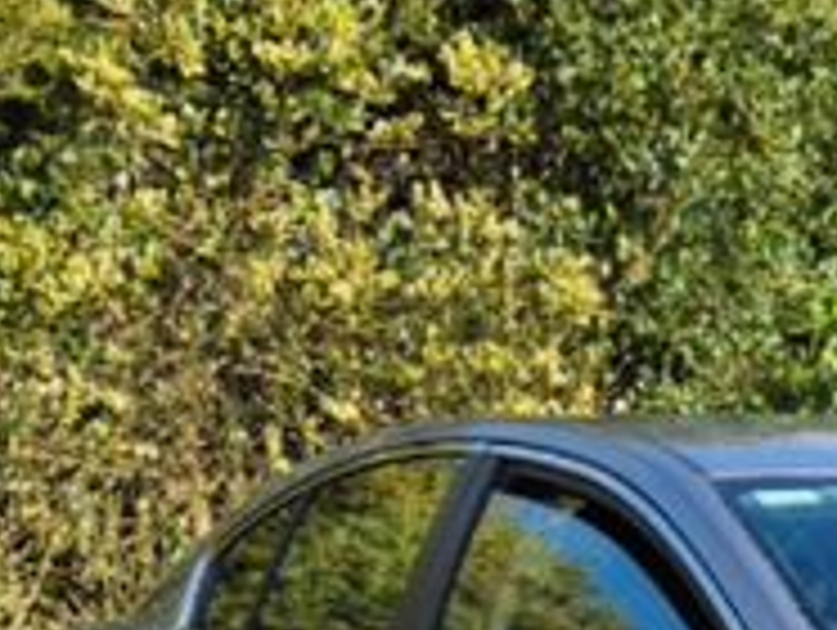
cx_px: 1318
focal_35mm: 74
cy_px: 788
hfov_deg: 21.3
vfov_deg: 18.7
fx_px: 1792
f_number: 1.8
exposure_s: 1/909
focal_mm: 5.4
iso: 25
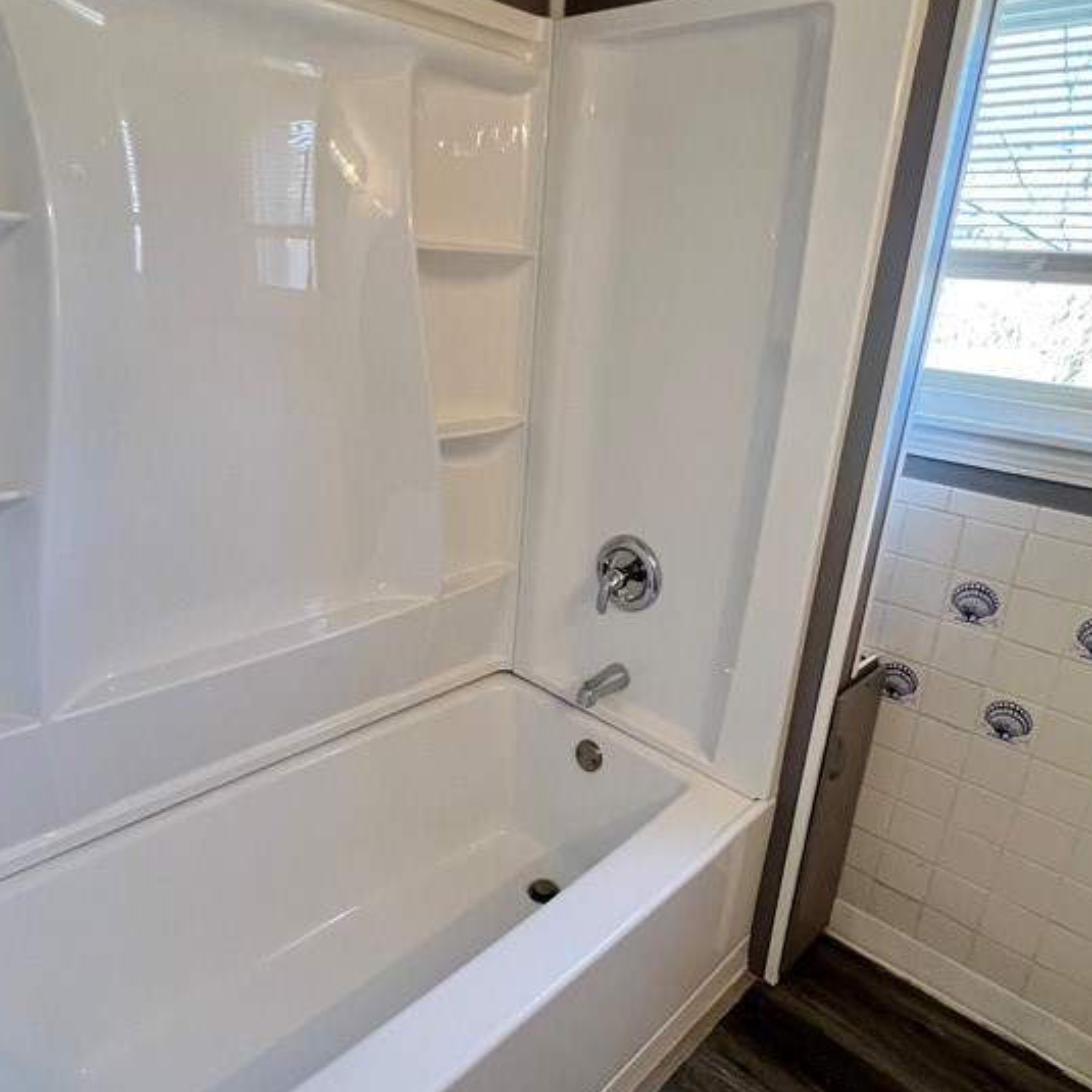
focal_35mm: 22
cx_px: 533
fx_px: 785
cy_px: 545
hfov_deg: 69.6
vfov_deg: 69.6
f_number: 1.8
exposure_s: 1/120
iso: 200
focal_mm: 1.57
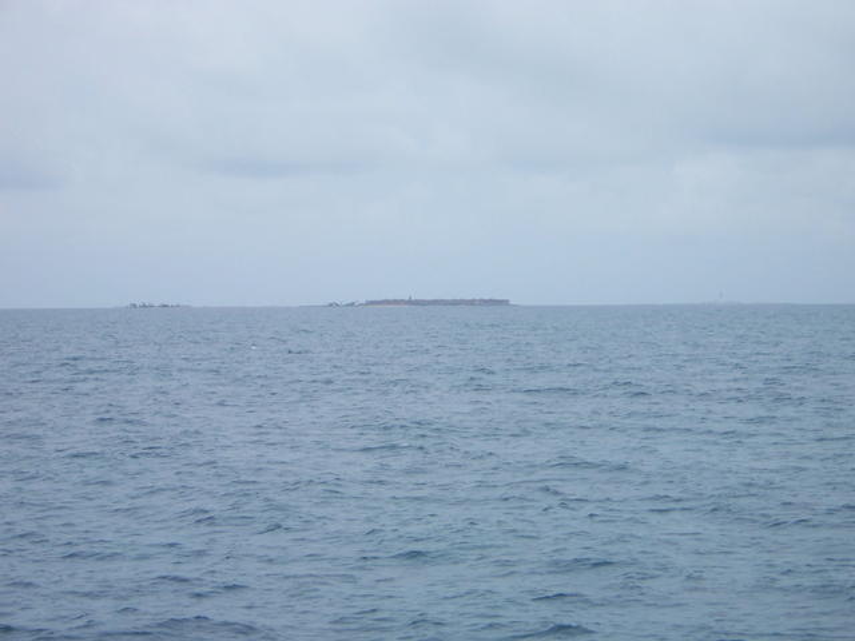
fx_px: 2470
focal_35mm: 100
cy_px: 320
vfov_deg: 14.8
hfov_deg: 19.6
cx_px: 428
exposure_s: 1/350
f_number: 4.9
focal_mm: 16.6
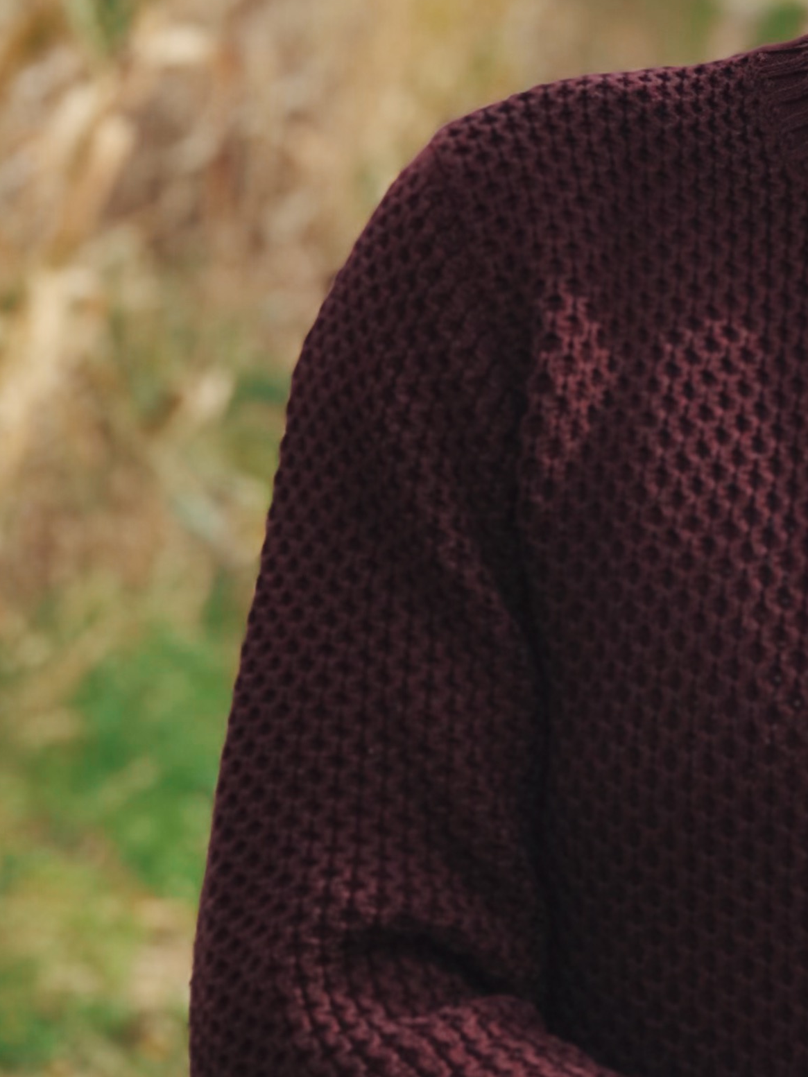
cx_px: 840
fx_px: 4605
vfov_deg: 13.3
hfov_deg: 9.9
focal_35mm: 148
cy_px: 212
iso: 20
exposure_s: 1/424
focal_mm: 6.6
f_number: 2.8
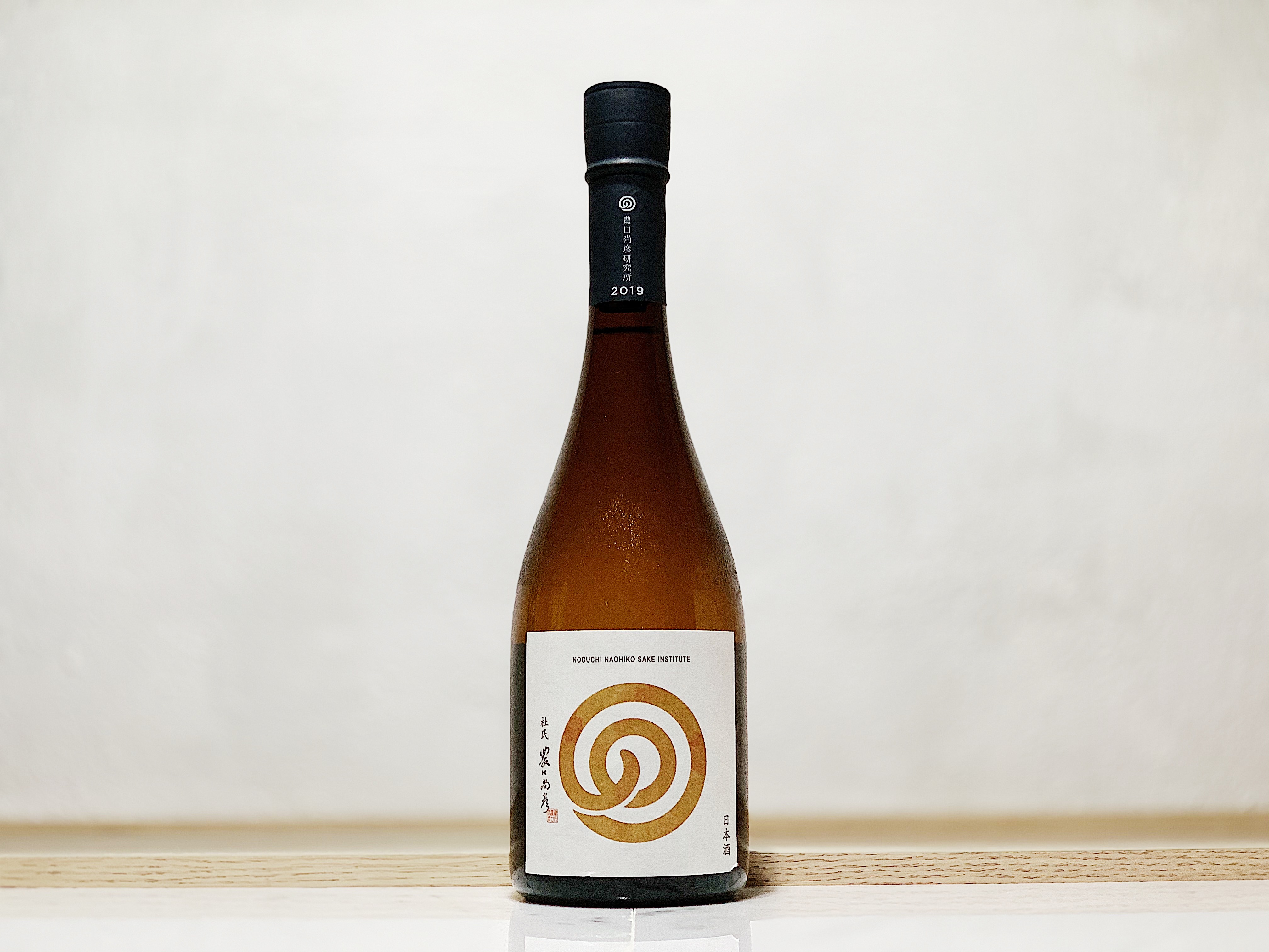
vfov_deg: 28.0
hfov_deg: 36.8
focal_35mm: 52
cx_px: 634
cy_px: 476
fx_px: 1906
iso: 80
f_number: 2.4
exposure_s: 1/122
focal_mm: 6
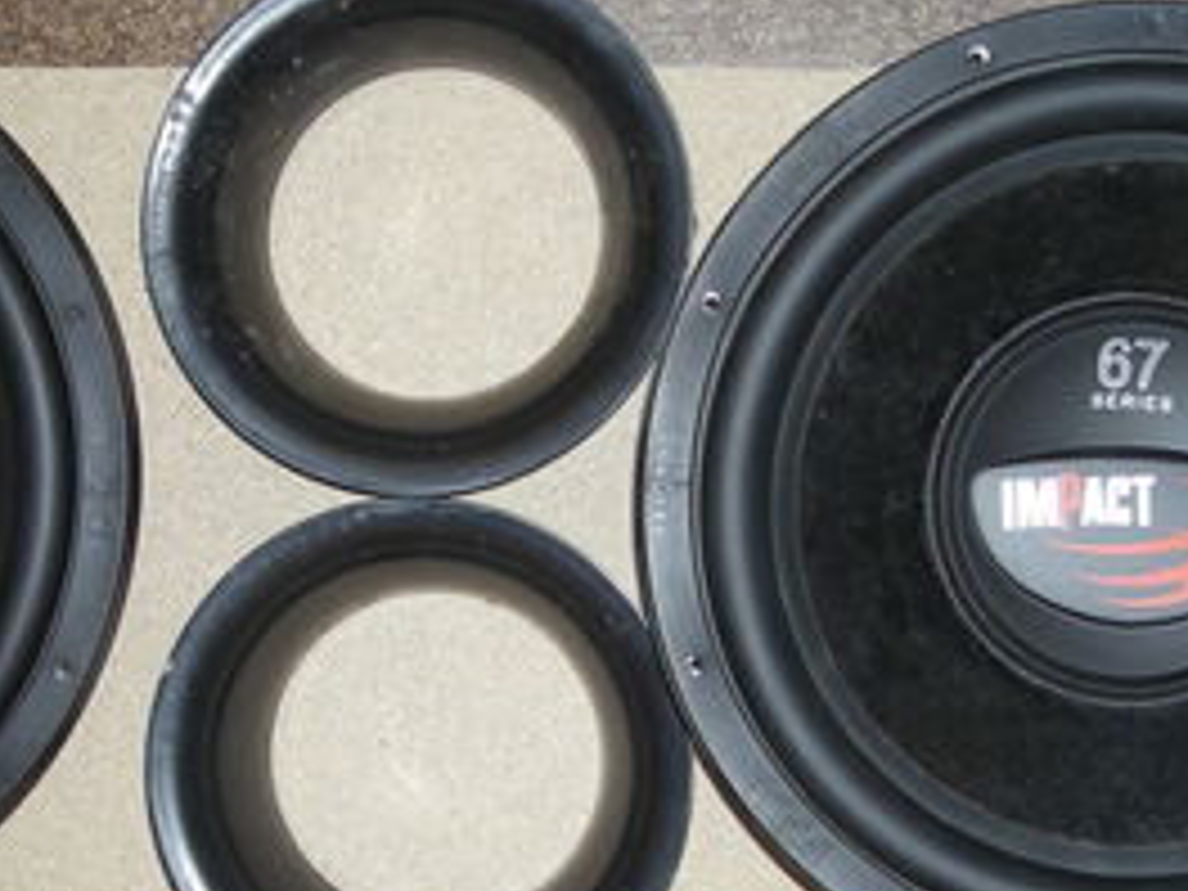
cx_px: 486
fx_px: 2917
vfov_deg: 17.4
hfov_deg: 23.0
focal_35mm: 85
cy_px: 418
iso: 68
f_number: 2.8
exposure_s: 1/60
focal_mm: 5.7
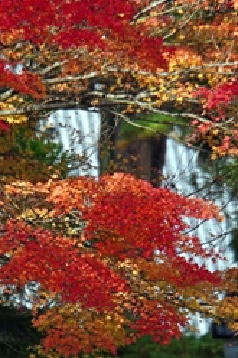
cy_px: 240
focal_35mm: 484
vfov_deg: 4.3
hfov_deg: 2.8
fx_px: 4806
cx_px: 106
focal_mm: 200
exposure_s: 1/320
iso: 125
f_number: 6.3
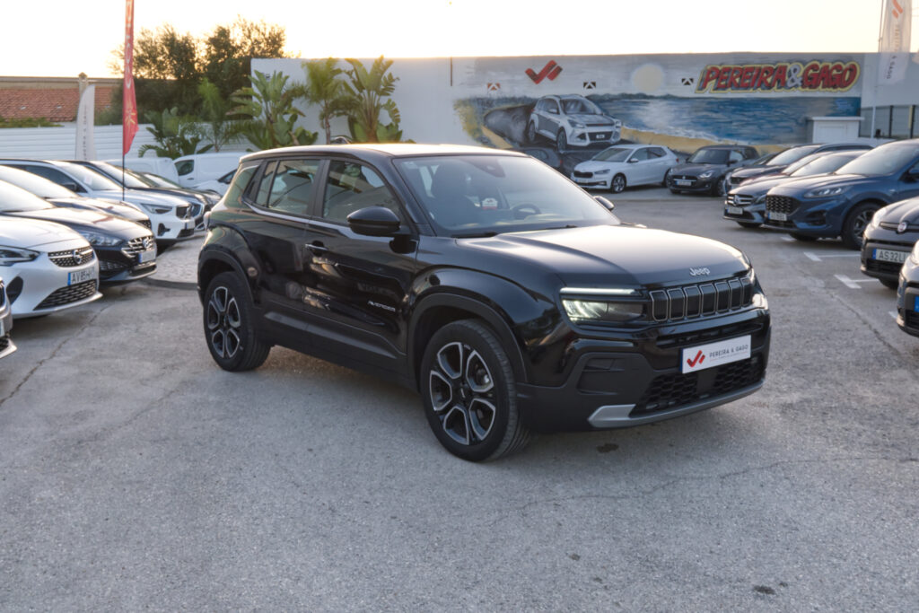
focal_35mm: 36
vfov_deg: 36.9
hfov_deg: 53.1
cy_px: 306
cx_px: 460
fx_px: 919
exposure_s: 1/125
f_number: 10
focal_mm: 24.2
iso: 2000
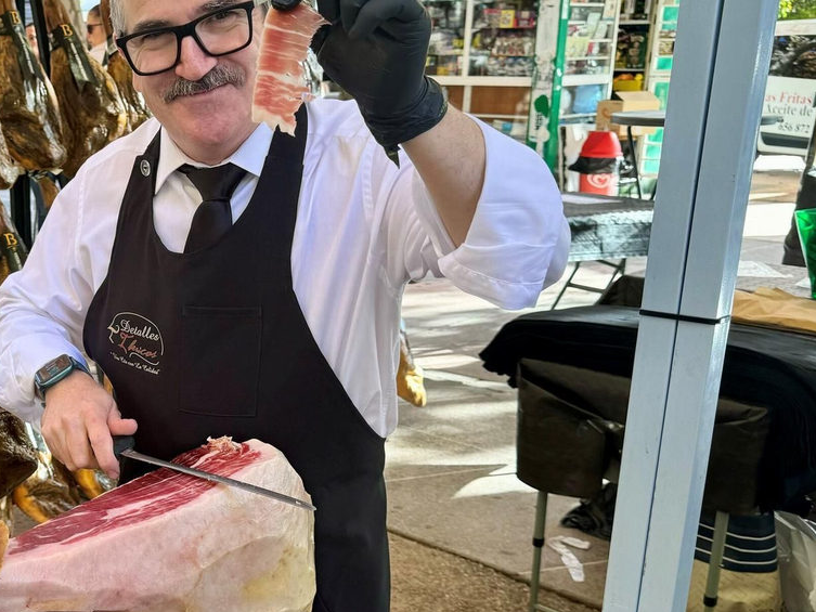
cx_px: 99
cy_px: 425
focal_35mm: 51
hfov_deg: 35.5
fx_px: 1202
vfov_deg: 28.3
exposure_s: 1/156
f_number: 1.78
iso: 64
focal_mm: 6.76
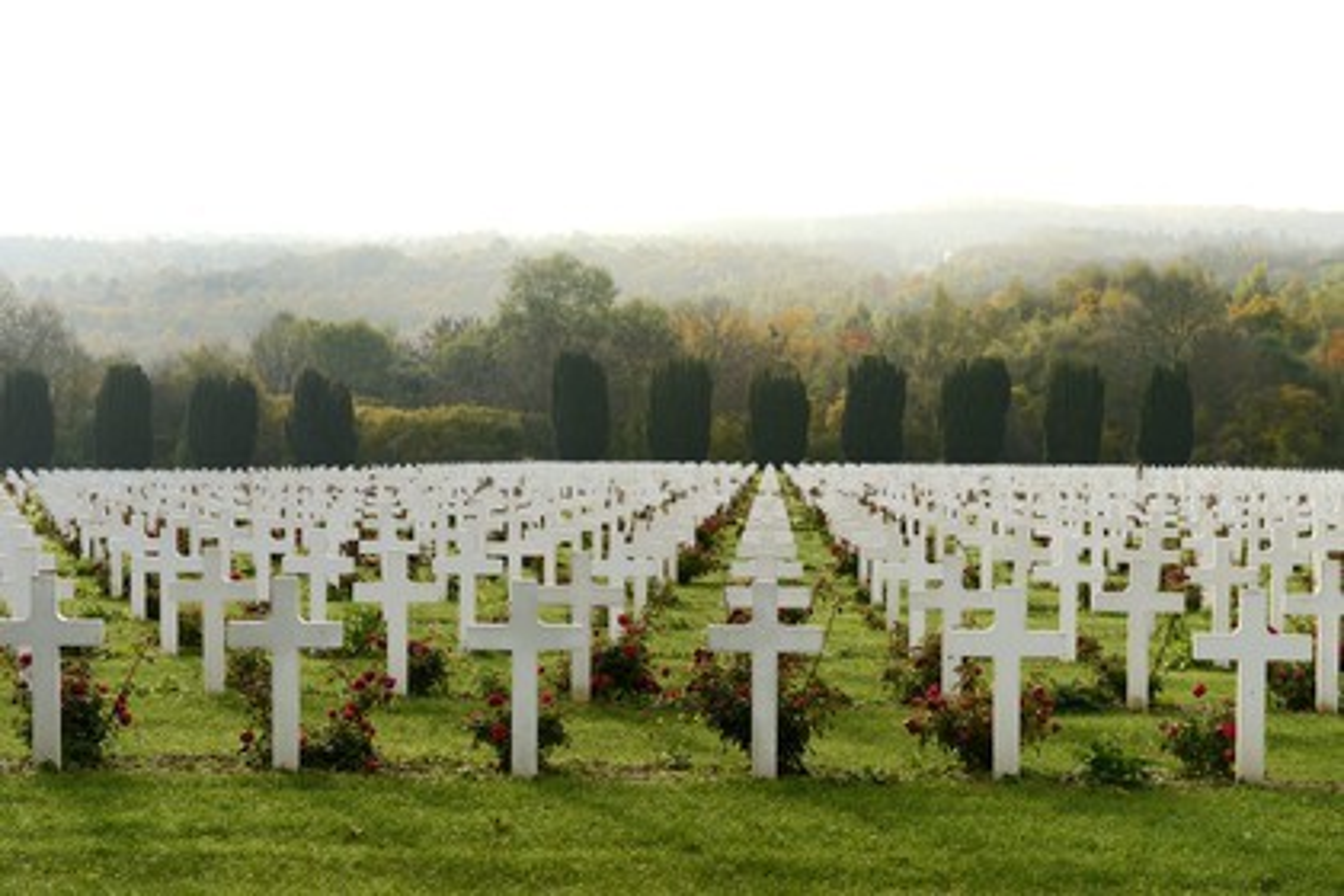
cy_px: 448
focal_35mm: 70
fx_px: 2613
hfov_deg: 28.8
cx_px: 672
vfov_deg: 19.5
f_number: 6.3
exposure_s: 1/250
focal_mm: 70
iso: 200
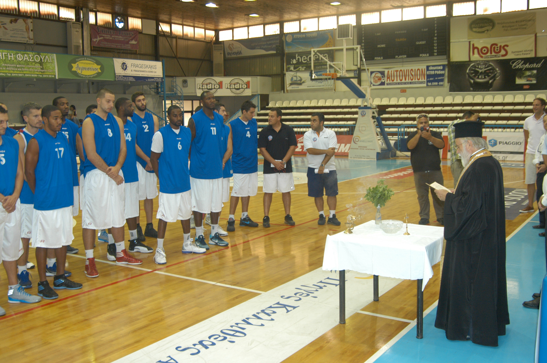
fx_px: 547
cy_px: 182
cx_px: 274
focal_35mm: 36
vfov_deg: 36.8
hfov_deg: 53.2
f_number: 4.5
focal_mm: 24
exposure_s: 1/60
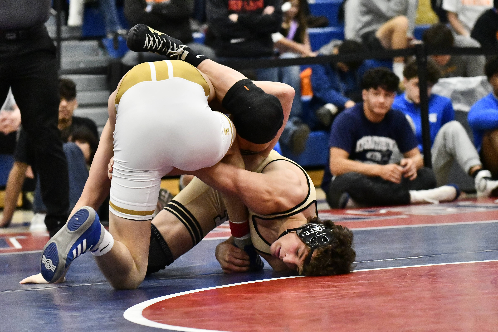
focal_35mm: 183
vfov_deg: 7.5
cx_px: 249
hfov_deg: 11.2
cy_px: 166
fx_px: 2531
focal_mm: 122
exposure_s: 1/800
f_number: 4
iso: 12800
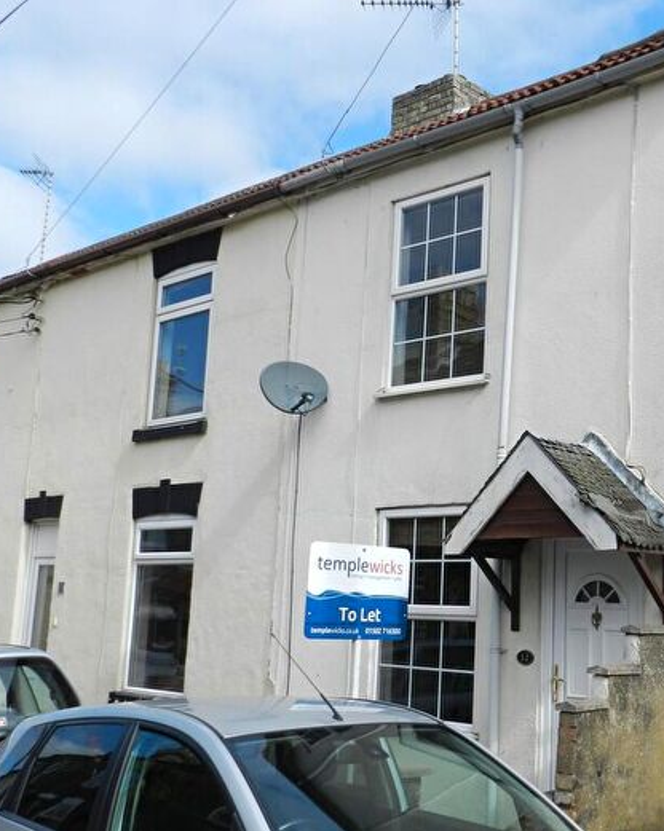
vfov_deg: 43.9
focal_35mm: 42
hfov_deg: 34.7
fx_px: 1033
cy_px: 417
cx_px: 512
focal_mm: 5.6
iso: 160
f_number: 4
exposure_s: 1/800
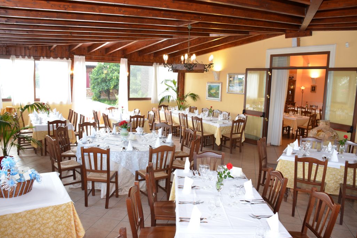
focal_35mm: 28
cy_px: 120
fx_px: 278
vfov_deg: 46.4
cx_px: 175
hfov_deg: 65.5
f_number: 4.5
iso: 500
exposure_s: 1/125
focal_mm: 18
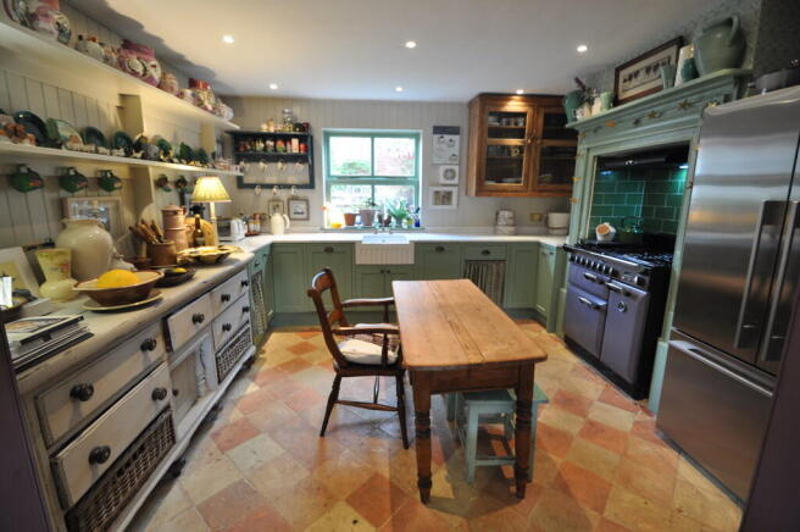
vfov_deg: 77.2
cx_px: 400
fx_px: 333
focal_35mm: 15
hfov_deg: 100.4
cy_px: 266
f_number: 4
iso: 400
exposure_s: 1/20
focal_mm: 10
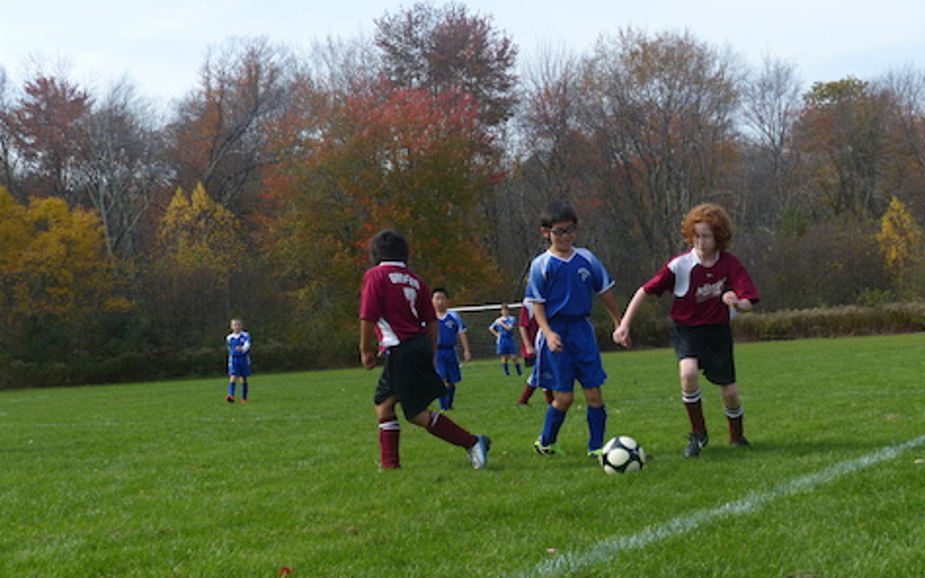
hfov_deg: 33.0
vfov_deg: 20.9
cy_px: 305
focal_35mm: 62
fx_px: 1563
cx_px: 487
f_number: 2.8
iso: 160
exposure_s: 1/500
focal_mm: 9.4
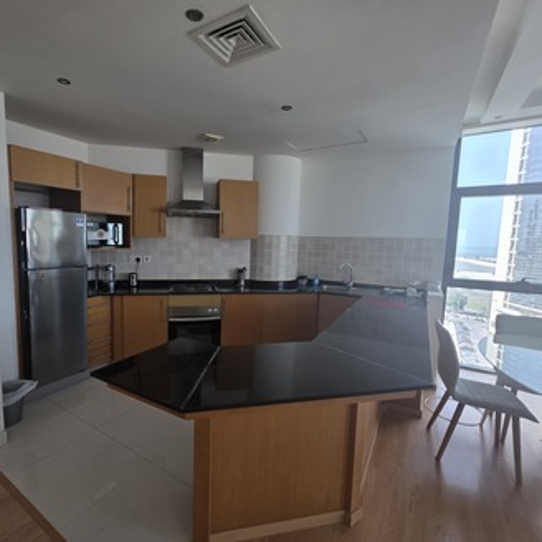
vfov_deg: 87.4
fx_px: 283
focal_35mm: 16
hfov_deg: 86.7
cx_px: 227
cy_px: 270
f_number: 1.9
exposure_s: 1/100
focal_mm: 2.2
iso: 50
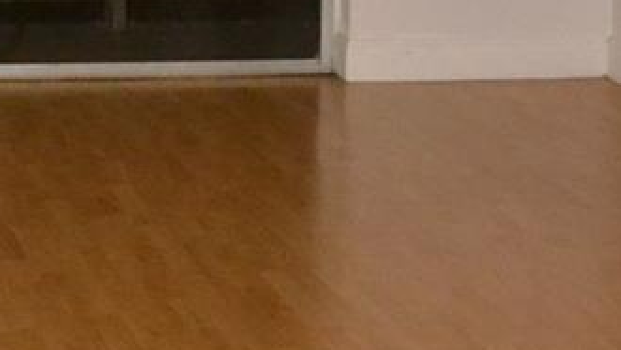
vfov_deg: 8.5
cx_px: -90
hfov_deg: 15.2
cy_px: -309
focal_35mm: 137
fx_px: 2257
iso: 3200
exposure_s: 1/60
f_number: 3.5
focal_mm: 18
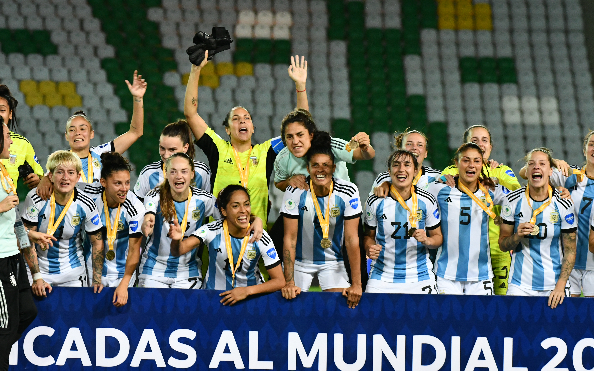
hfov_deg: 6.9
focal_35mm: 306
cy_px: 174
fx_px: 4954
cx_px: 297
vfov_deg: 4.3
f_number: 5.6
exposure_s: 1/320
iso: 3200
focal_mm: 200
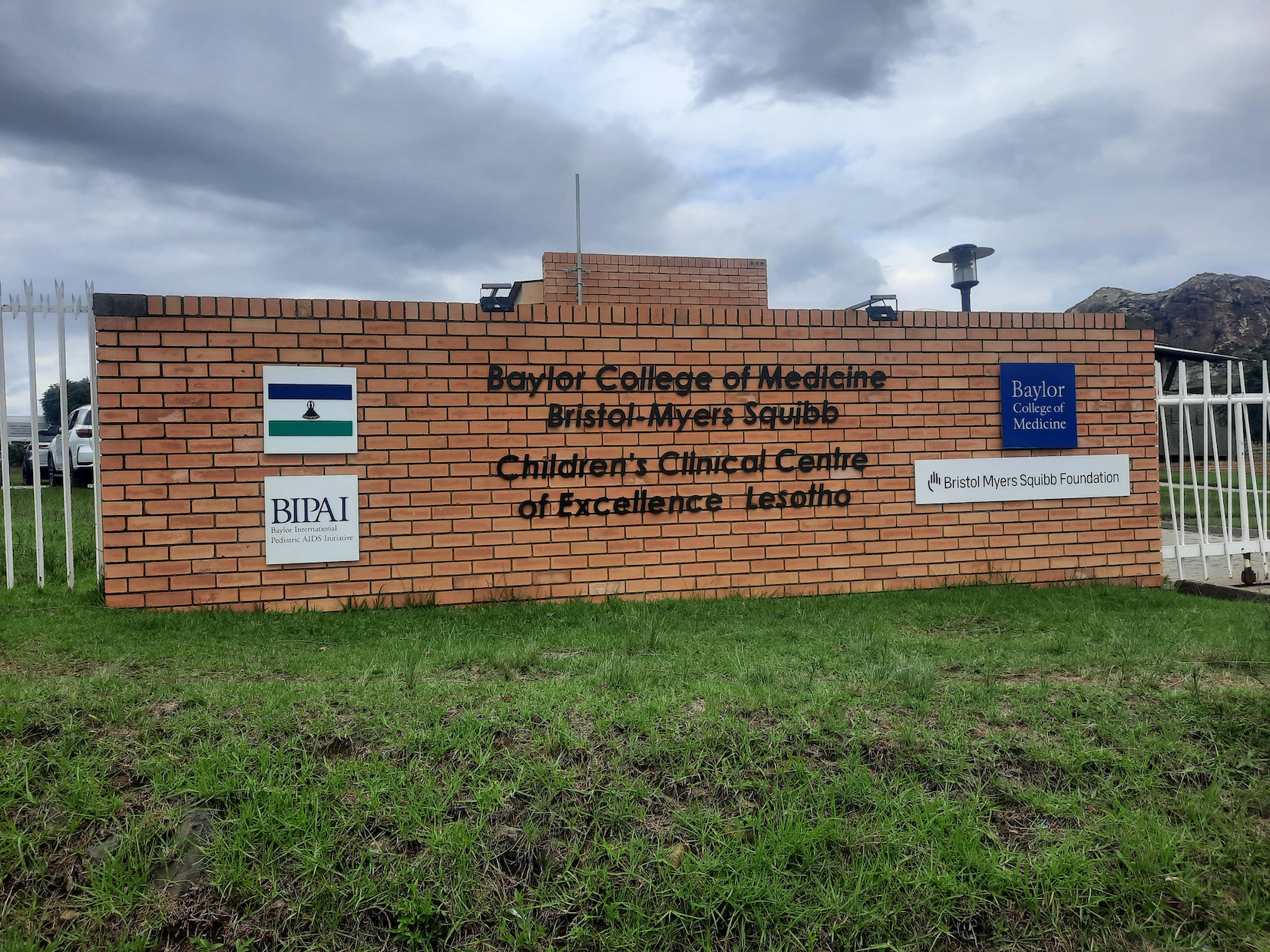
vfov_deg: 54.9
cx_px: 635
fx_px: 917
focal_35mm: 25
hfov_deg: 69.4
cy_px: 476
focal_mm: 4.6
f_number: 2
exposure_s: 1/375
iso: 32
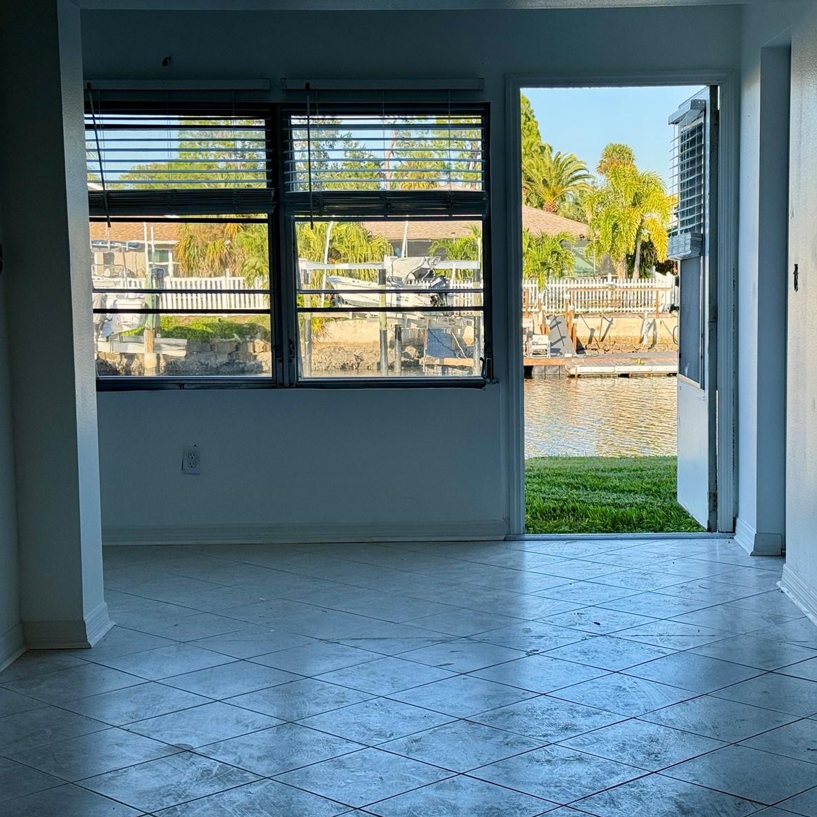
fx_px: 1522
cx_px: 484
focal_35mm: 57
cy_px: 407
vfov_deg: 30.0
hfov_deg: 30.0
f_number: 1.78
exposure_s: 1/1076
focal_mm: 6.76
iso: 64
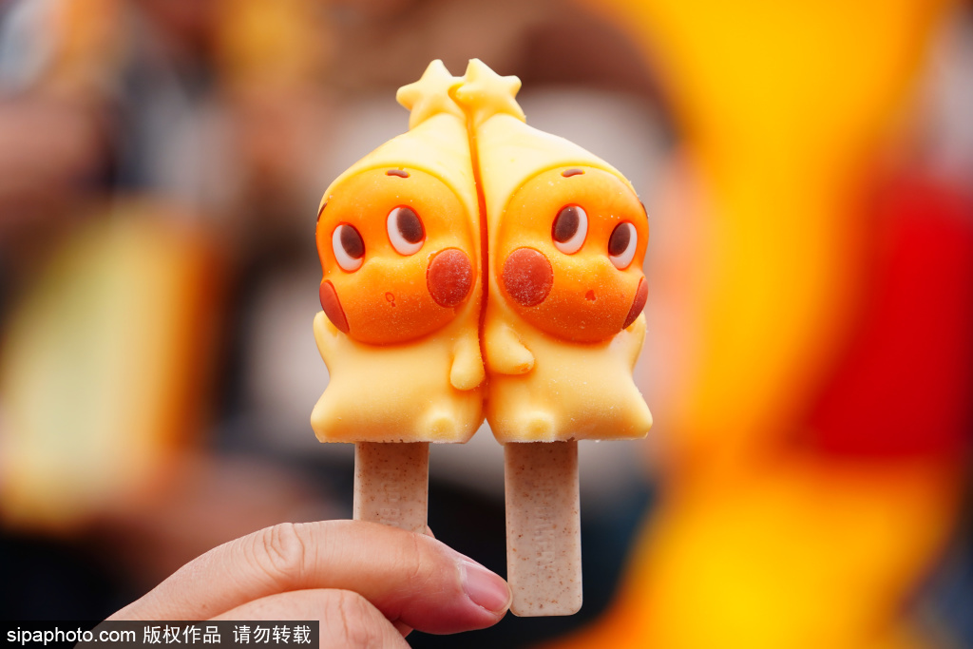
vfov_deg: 6.8
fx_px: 5433
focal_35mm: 201
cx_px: 486
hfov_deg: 10.2
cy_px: 324
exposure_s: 1/500
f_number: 6.3
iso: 400
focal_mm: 201
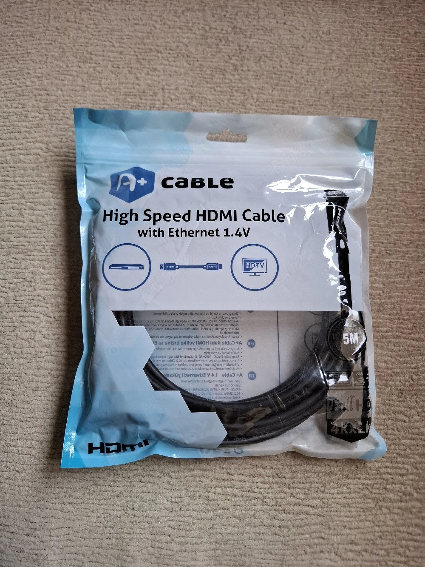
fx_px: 376
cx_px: 212
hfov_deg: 58.9
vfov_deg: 73.9
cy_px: 284
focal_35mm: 23
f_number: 1.8
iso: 80
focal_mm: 5.54
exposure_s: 1/100
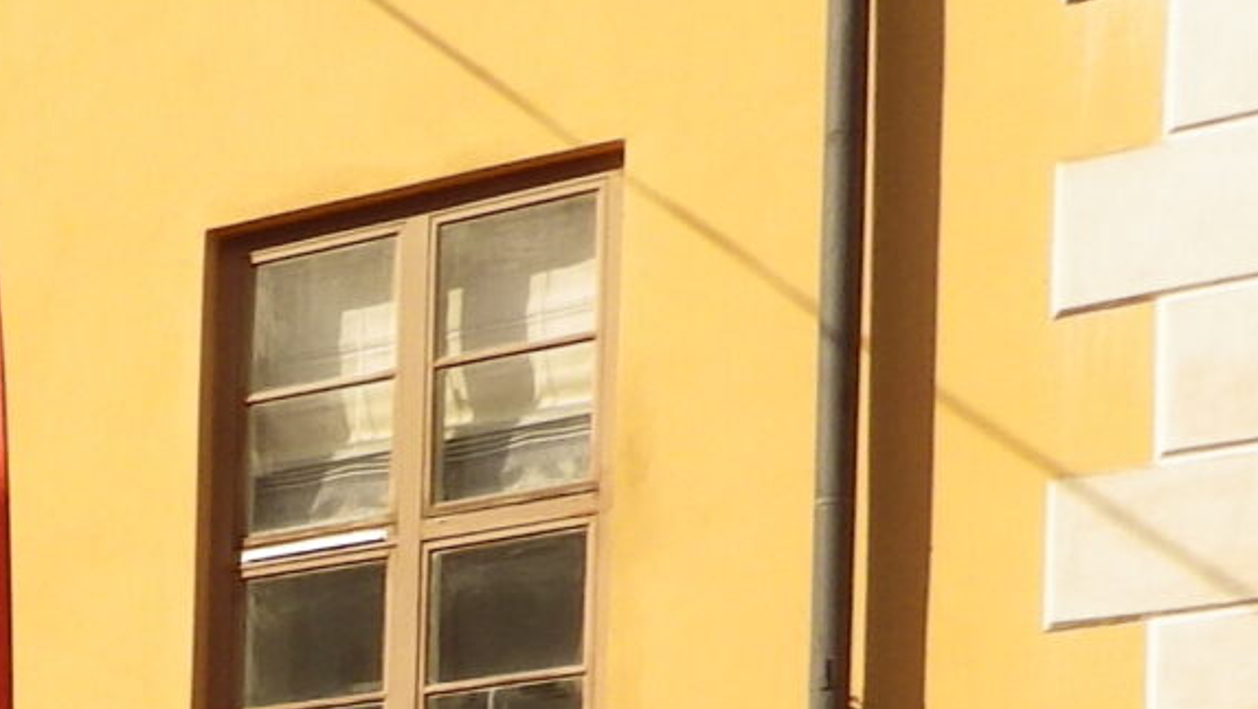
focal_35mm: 107
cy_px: 1488
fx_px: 3571
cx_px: -1157
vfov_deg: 10.3
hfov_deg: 16.1
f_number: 3.1
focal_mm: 4
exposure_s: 1/1000
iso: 100
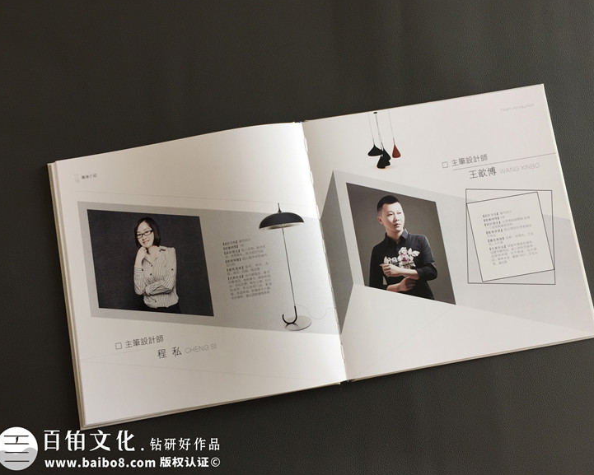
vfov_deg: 47.1
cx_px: 308
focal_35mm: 31
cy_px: 234
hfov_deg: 57.2
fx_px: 545
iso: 40
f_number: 2.2
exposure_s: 1/60
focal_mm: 4.15
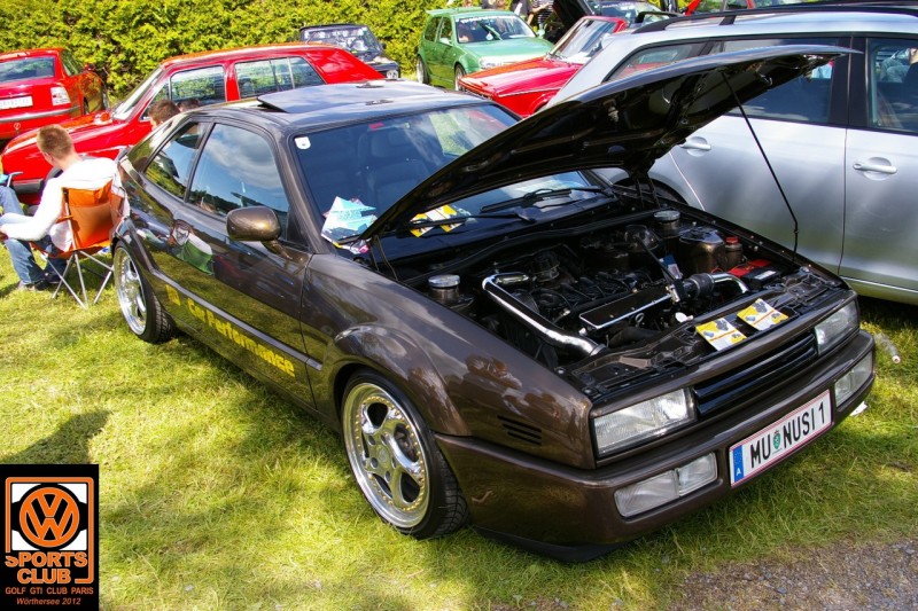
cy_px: 306
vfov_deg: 38.3
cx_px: 459
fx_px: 880
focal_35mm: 34
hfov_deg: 55.1
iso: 200
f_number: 6.7
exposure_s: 1/180
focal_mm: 23
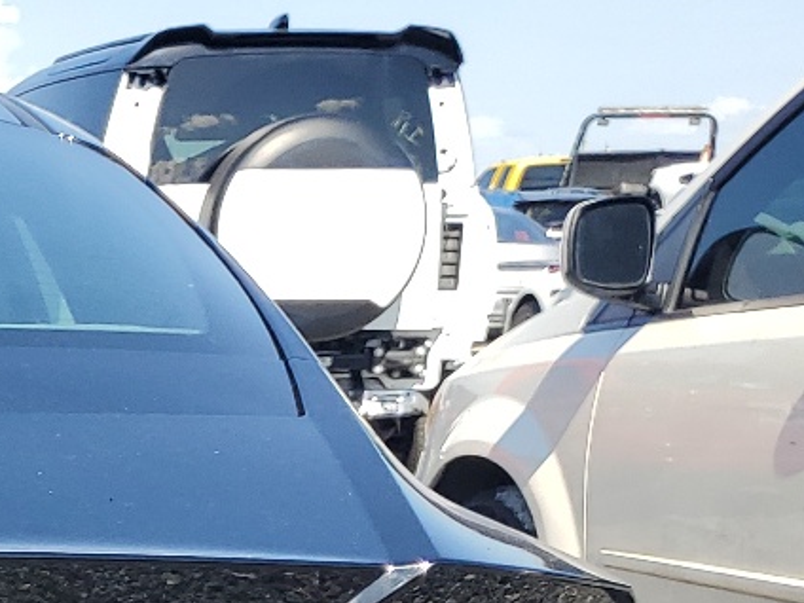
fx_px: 2276
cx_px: -499
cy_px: 941
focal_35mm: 98
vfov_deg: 14.0
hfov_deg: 17.4
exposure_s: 1/1667
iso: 50
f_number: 1.5
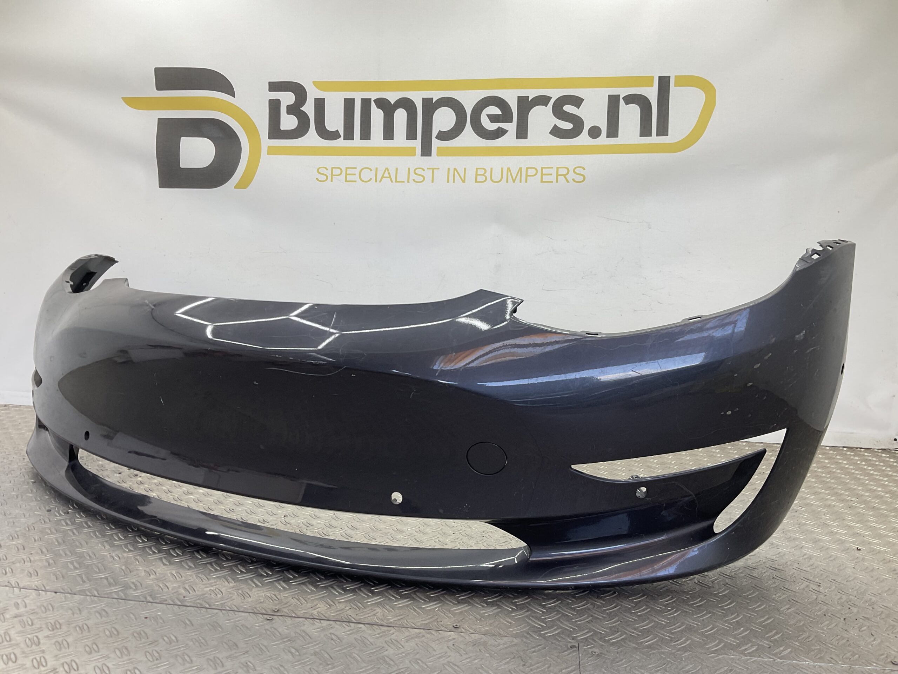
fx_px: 752
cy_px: 337
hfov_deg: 61.7
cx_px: 449
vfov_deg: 48.2
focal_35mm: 29
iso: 16
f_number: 1.8
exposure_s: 1/103
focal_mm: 3
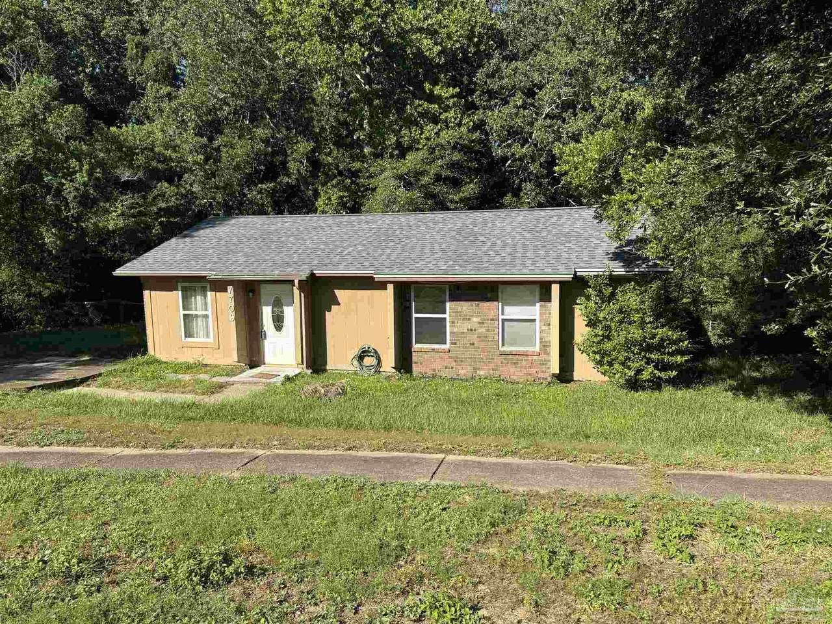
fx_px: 577
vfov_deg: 56.8
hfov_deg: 71.6
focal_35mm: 24
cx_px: 416
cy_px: 312
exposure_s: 1/2833
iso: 80
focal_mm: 6.76
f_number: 1.78
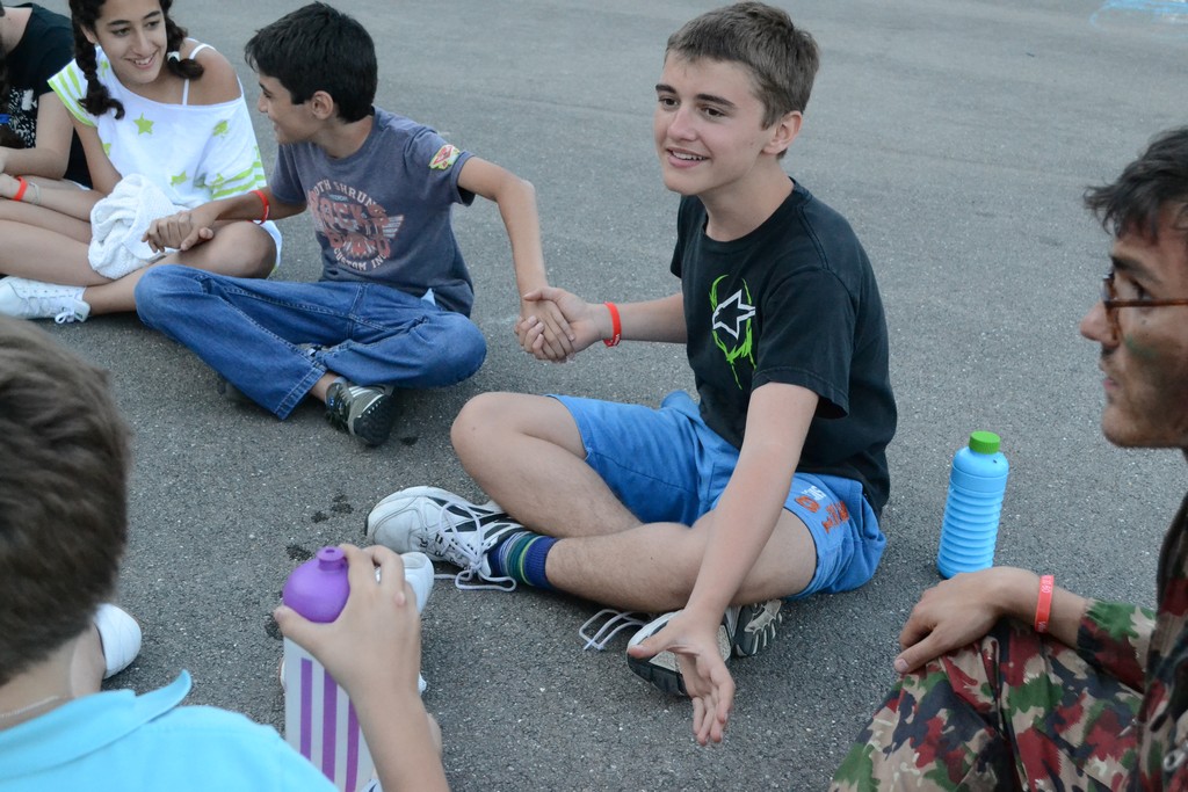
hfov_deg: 41.1
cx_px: 594
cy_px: 396
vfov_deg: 28.1
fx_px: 1584
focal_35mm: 48
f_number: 6.3
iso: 3200
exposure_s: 1/800
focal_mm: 32
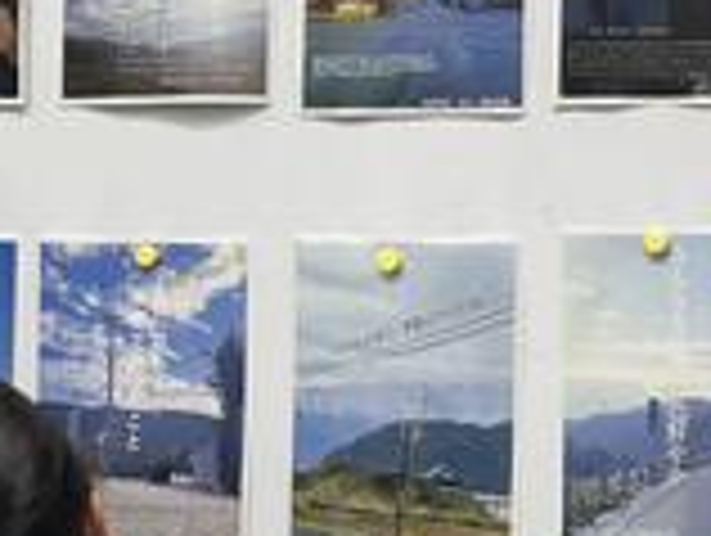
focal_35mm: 194
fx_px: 3991
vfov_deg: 7.7
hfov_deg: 10.2
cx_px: 356
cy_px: 329
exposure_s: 1/120
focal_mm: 7.5
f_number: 2.2
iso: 100
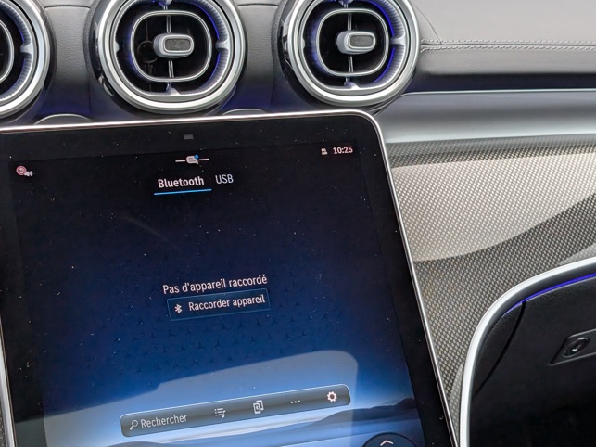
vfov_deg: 24.0
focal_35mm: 61
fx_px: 1050
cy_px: 238
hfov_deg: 31.6
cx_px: 254
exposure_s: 1/472
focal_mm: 6.9
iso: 108
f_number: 1.68
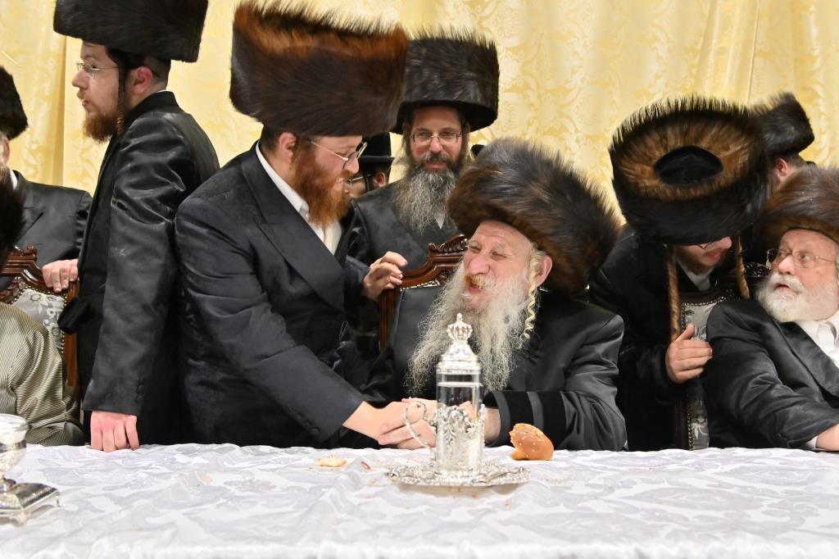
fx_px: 839
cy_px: 280
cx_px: 420
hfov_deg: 53.1
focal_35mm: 36
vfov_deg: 36.8
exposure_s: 1/125
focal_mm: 24
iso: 800
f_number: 4
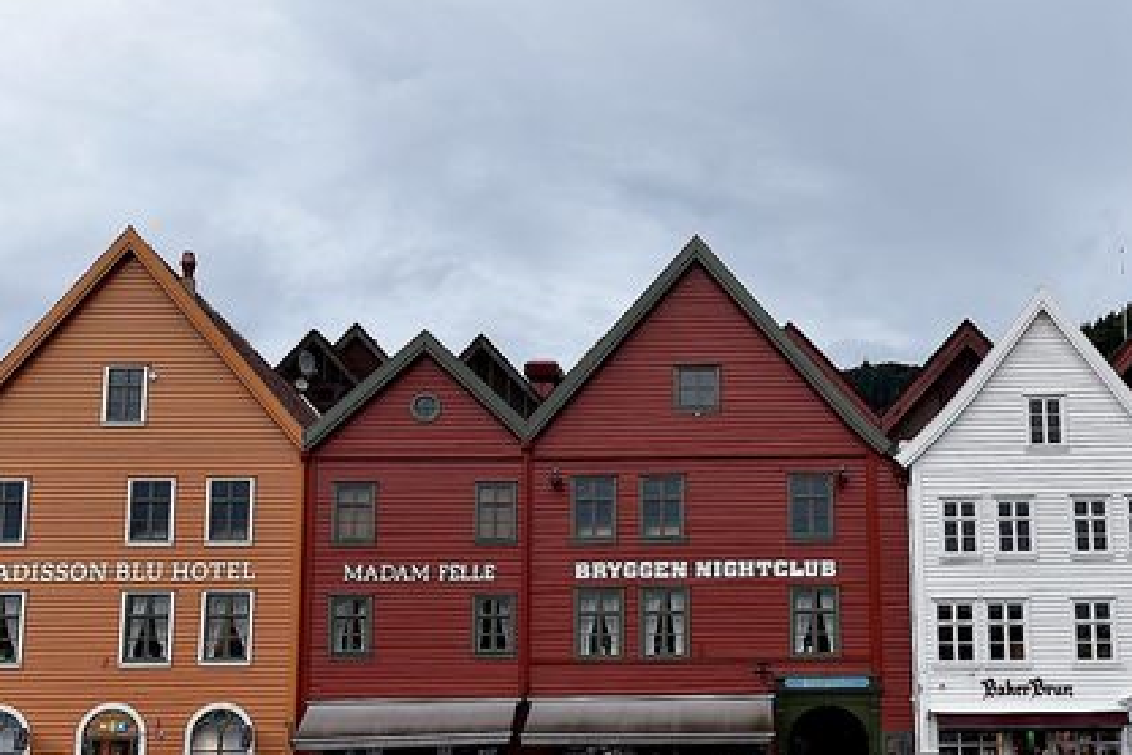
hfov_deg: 42.3
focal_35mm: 46
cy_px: 492
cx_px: 725
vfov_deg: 29.1
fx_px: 1446
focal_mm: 32
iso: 400
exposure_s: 1/125
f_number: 5.6
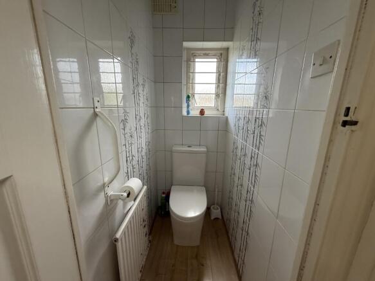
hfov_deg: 102.1
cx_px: 188
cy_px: 140
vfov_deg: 85.7
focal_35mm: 14
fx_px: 152
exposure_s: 1/100
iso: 200
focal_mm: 2.22
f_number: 2.2
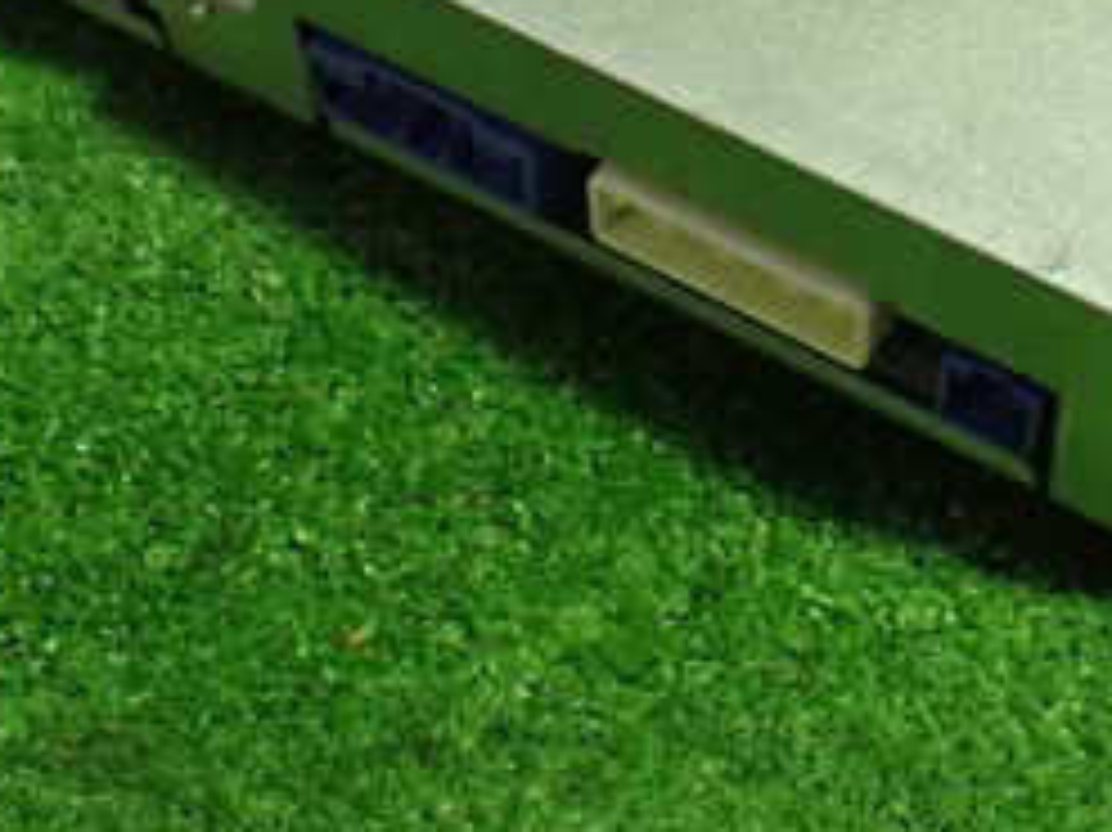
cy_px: -54
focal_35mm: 73
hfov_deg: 26.3
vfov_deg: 19.4
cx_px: 851
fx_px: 2344
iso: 800
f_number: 2.3
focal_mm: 5.4
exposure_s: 1/100
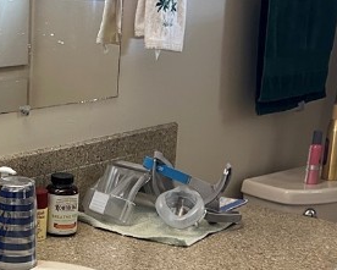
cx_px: 26
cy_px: 193
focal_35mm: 87
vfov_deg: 17.6
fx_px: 868
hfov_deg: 21.4
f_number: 1.78
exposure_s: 1/40
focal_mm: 6.86
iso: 640
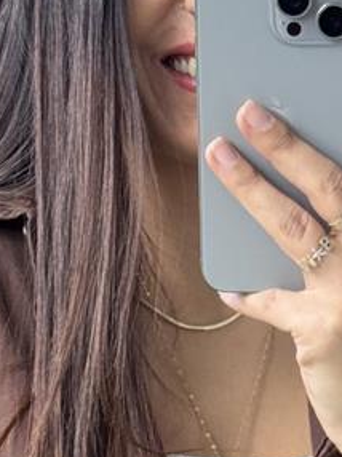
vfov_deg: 8.7
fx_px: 2955
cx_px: 272
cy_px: 622
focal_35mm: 224
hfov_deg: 6.6
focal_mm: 6.76
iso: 100
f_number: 1.78
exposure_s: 1/110
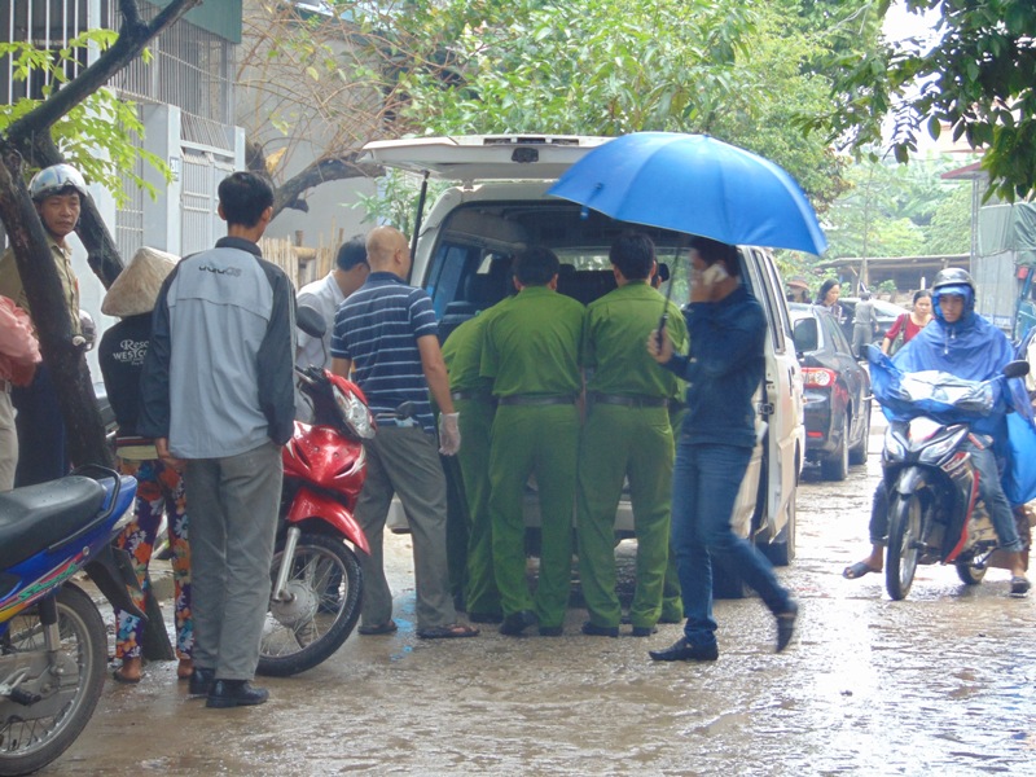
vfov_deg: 13.7
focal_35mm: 108
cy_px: 388
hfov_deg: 18.2
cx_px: 518
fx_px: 3232
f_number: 3.9
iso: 100
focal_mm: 19.4
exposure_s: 1/30
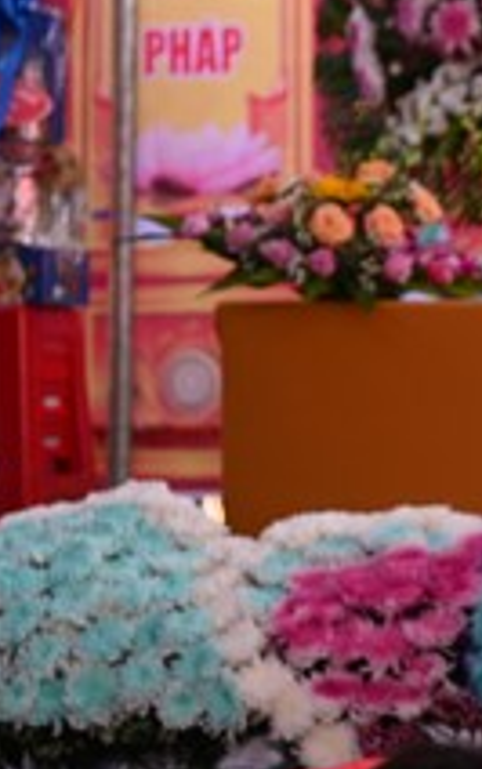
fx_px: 6016
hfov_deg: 4.5
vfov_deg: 7.3
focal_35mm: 287
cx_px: 1026
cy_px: 522
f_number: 4.5
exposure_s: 1/250
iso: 500
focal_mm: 92
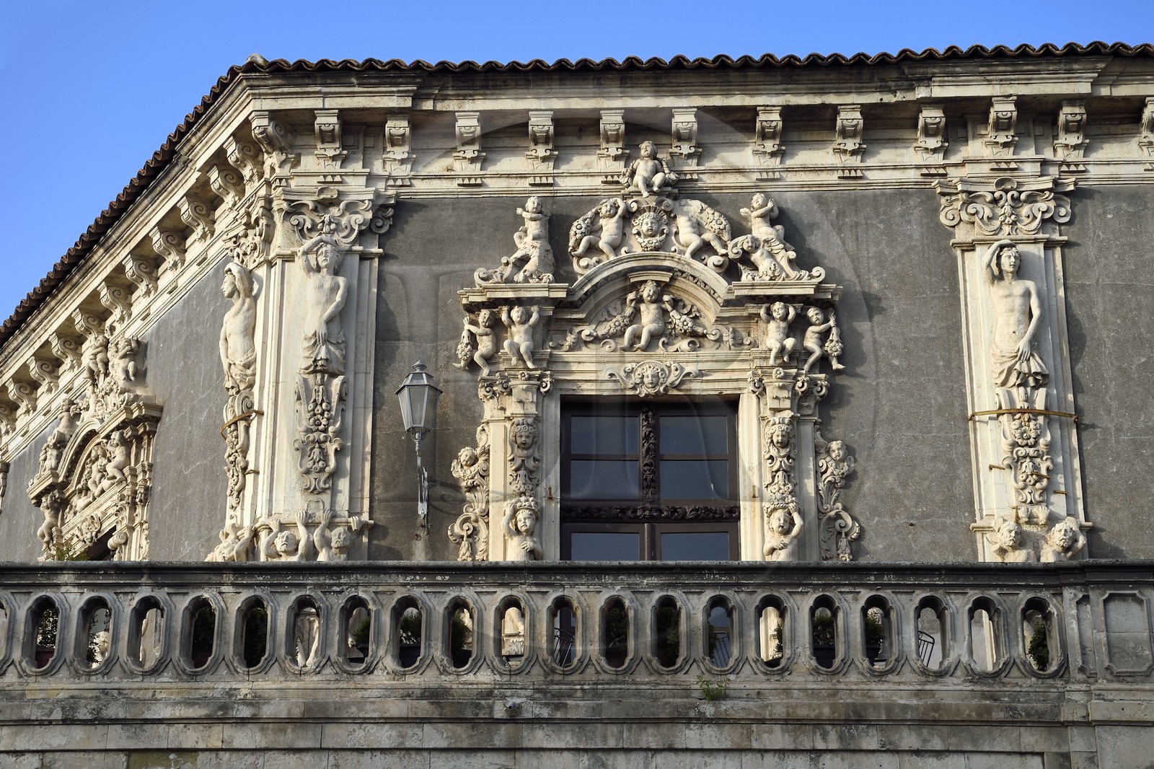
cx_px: 577
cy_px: 384
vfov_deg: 19.4
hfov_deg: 28.8
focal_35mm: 70
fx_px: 2243
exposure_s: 1/400
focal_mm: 70
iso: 200
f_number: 8
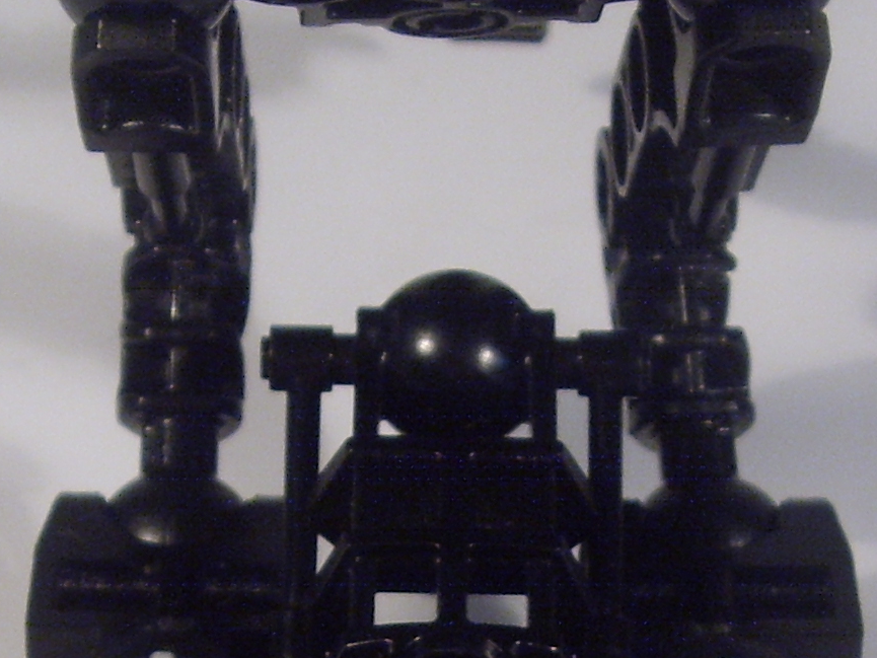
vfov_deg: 12.4
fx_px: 2965
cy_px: 776
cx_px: 465
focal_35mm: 117
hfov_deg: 16.8
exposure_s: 1/30
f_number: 3.5
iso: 100
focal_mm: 6.3
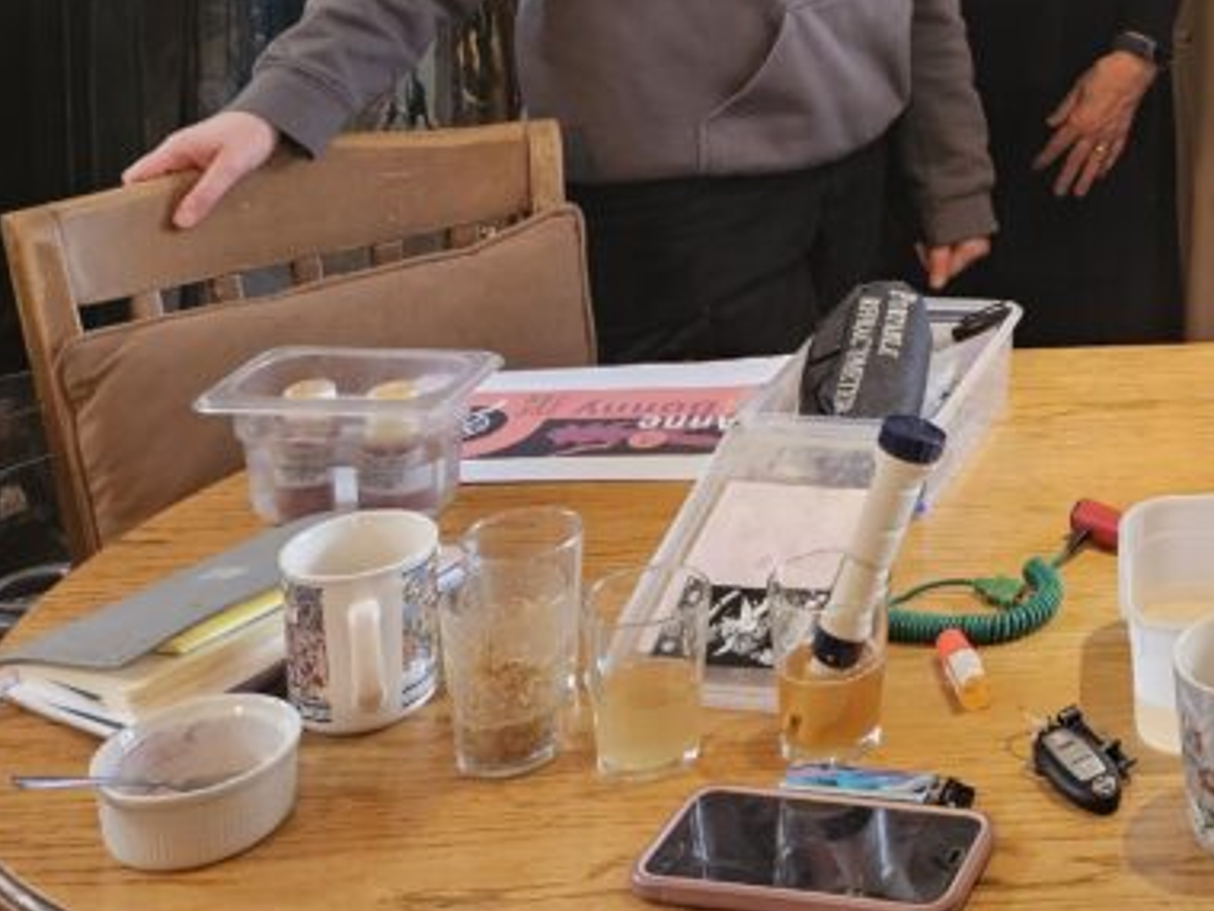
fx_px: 2174
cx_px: 1348
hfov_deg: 28.3
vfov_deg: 21.4
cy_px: -265
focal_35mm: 62
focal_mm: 5.4
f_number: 1.8
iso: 200
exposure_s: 1/100
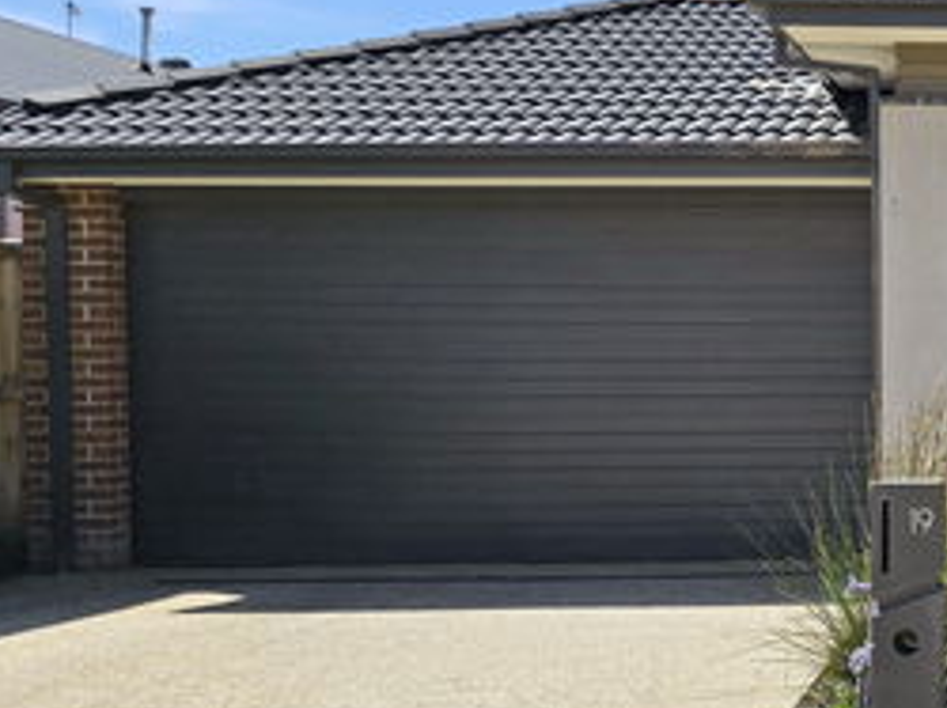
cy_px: 403
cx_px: 1138
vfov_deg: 23.2
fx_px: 1722
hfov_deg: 27.1
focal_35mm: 63
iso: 12
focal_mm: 6.3
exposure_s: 1/1011
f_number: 1.7
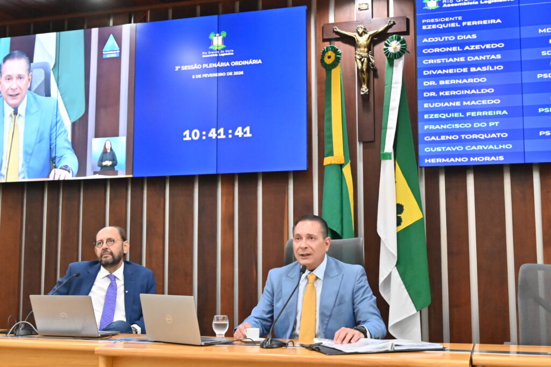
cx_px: 276
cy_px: 184
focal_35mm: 48
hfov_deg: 41.1
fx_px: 735
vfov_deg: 28.1
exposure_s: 1/200
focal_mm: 32
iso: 6400
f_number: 5.6
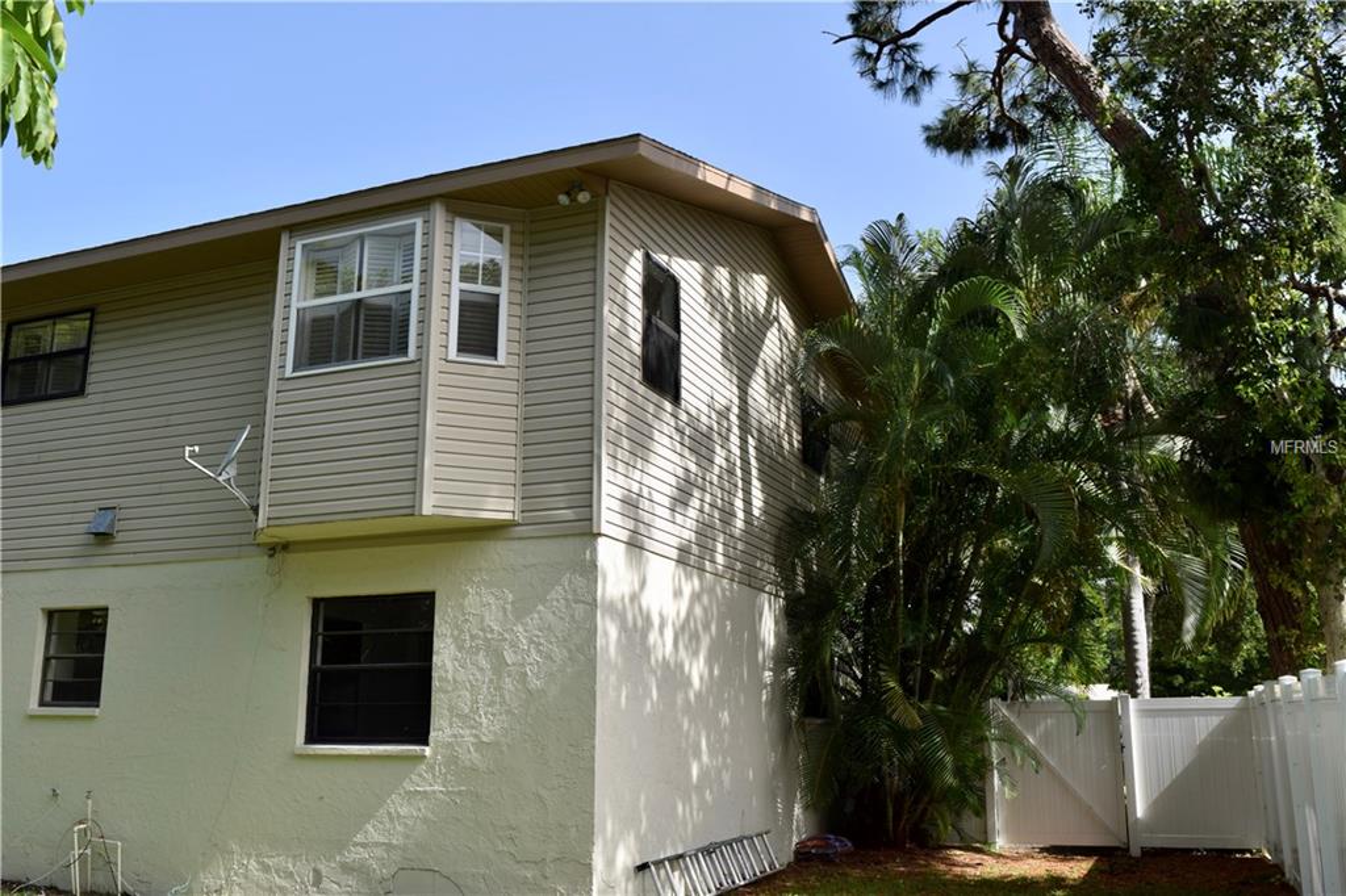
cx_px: 673
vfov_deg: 39.9
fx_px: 1233
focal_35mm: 33
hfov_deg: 57.2
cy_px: 448
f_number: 8
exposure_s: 1/200
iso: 100
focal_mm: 22
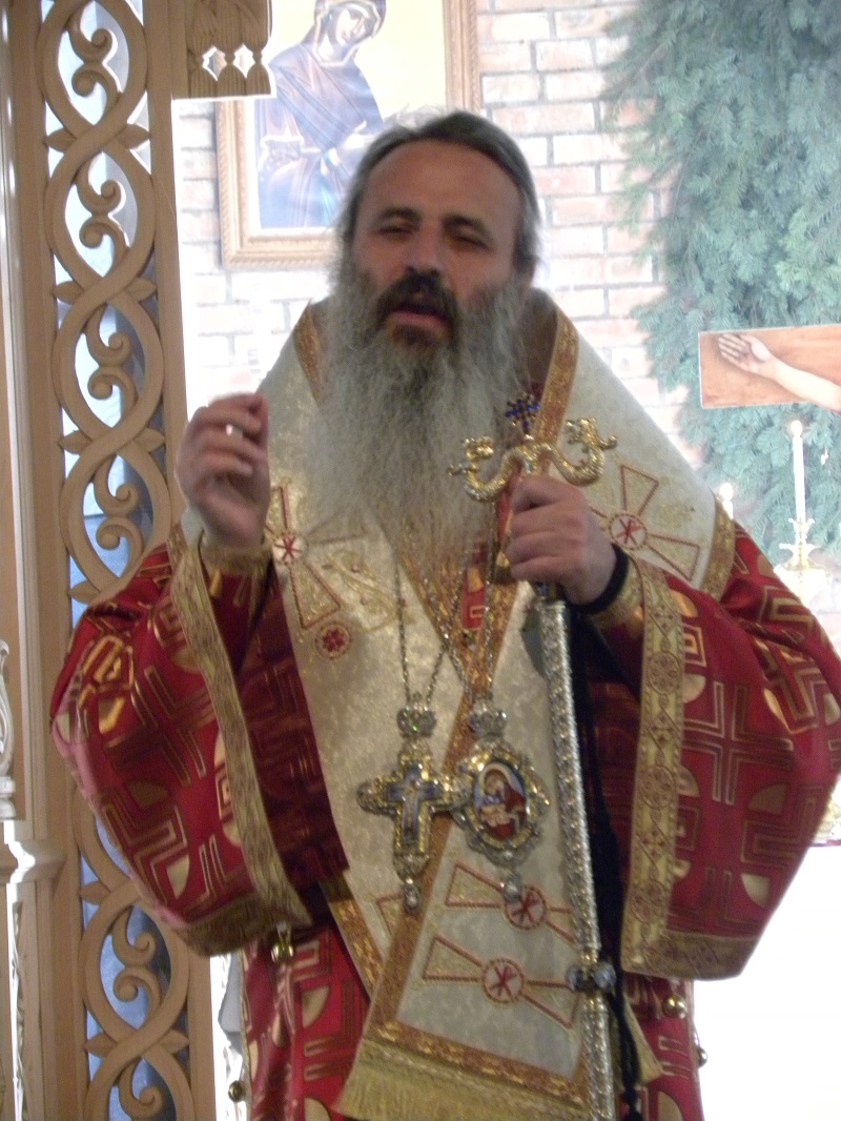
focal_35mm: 247
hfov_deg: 6.0
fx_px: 7998
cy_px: 560
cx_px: 420
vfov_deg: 8.0
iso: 460
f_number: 4.5
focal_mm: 44
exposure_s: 1/9.6
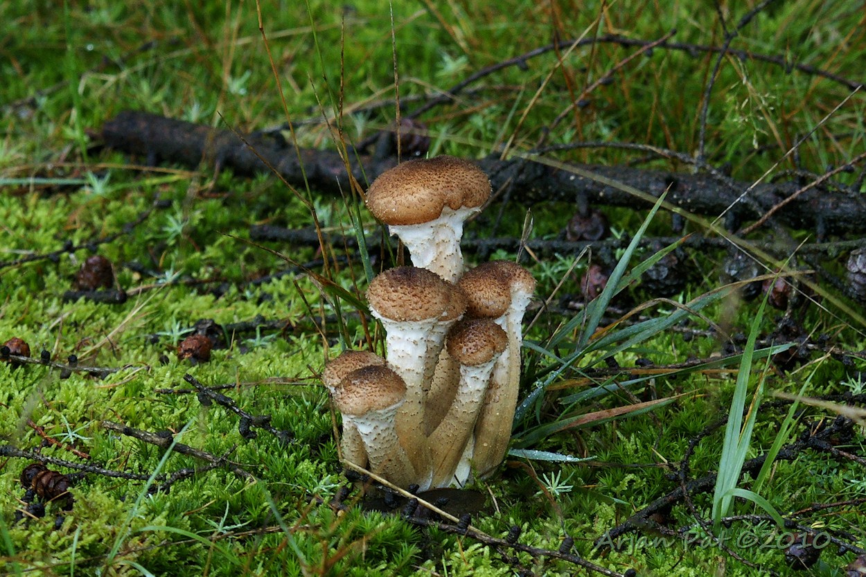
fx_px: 4870
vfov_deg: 6.8
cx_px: 433
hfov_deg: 10.2
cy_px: 288
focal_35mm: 202
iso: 200
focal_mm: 135
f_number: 6.3
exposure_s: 1/60
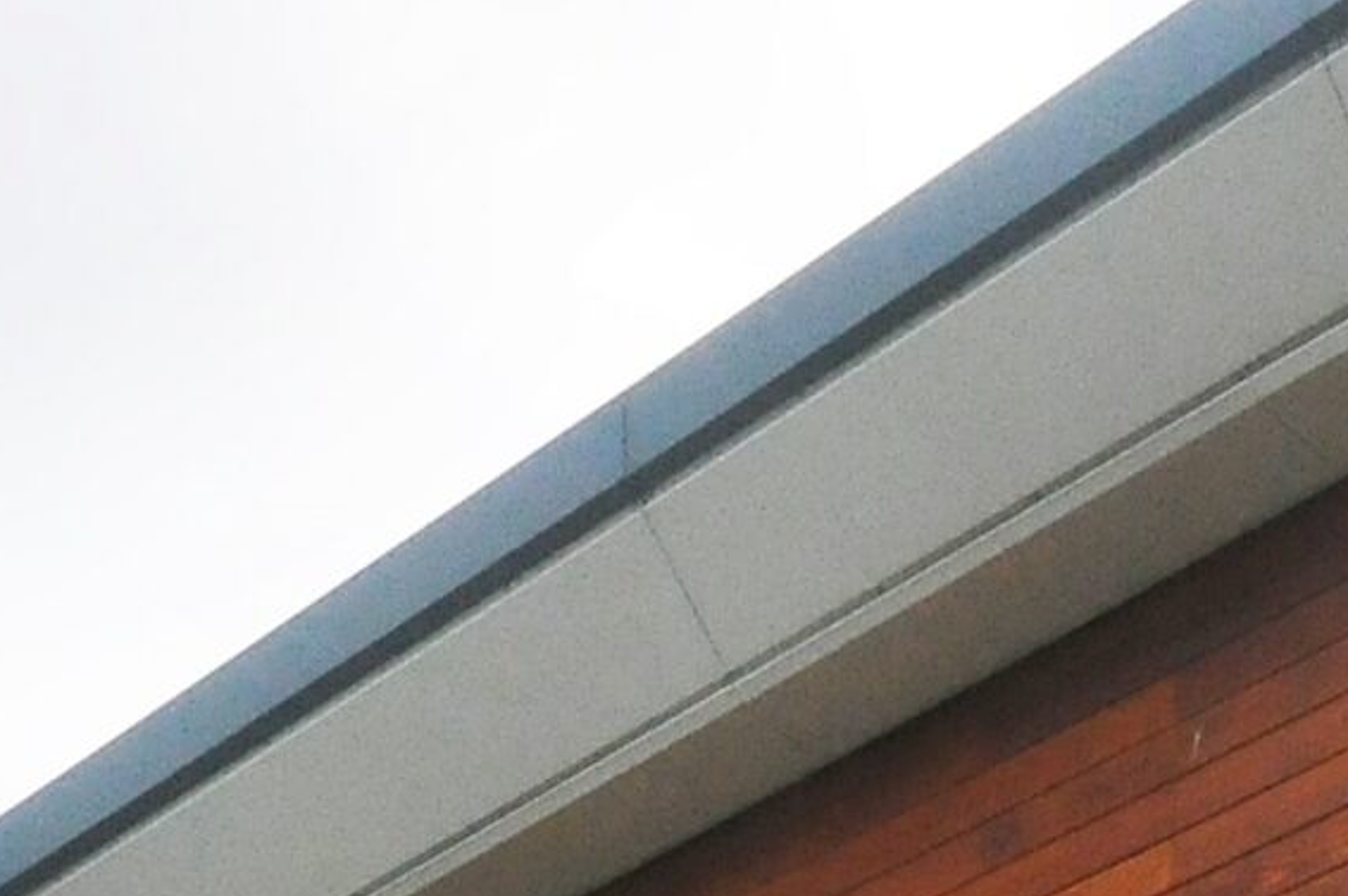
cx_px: -700
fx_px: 3553
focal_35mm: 95
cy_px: 1906
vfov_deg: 12.3
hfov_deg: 18.8
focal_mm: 14
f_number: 10
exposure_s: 1/400
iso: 800
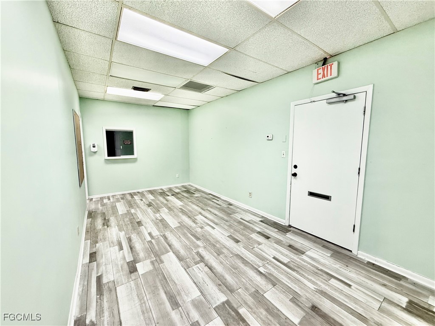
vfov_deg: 85.7
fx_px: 176
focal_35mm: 14
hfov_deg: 102.1
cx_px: 218
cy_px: 163
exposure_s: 1/120
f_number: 2.2
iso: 320
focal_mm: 2.22
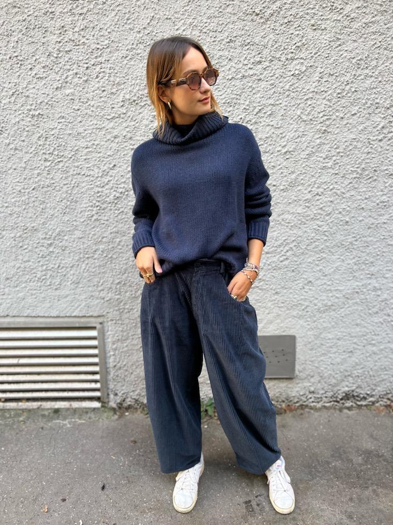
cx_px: 196
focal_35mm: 26
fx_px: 394
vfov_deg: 67.3
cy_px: 262
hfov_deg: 53.1
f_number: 1.5
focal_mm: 5.7
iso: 32
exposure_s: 1/134
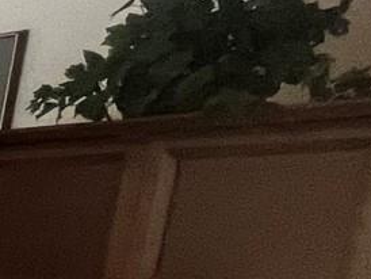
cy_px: 474
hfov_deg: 9.0
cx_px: -997
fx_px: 1041
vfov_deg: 13.9
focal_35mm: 97
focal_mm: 1.57
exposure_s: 1/120
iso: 200
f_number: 1.8
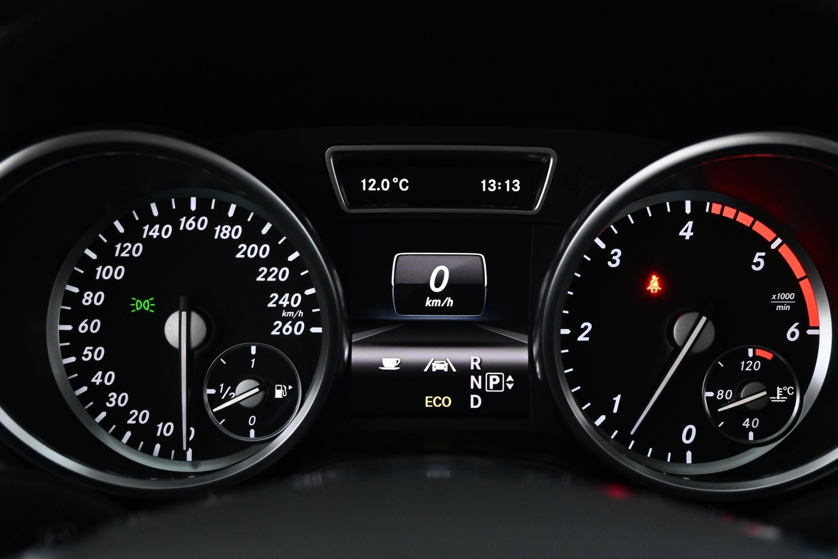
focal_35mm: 43
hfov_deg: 45.6
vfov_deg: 31.3
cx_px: 433
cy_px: 275
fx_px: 996
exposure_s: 1/40
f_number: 4.5
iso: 2500
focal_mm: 26.5
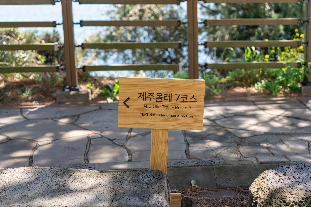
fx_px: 449
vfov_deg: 26.0
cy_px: 102
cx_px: 160
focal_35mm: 52
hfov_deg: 38.2
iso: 100
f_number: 2.2
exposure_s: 1/500
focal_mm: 50
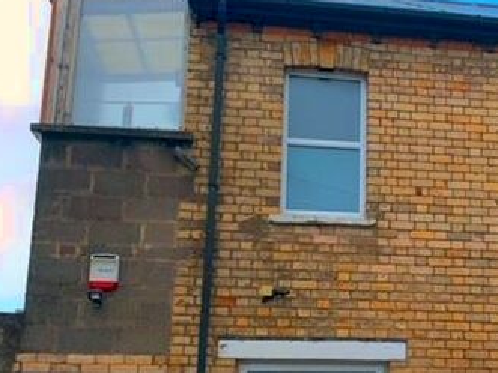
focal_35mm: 55
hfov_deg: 33.9
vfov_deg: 26.3
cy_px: 264
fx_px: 791
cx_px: 397
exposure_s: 1/2114
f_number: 1.8
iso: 25
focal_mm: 4.25
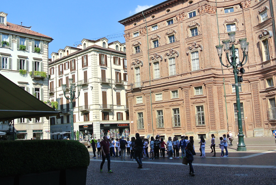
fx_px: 284
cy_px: 103
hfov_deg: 51.8
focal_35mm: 37
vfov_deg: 36.0
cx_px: 133
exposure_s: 1/500
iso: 100
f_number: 4.5
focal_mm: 10
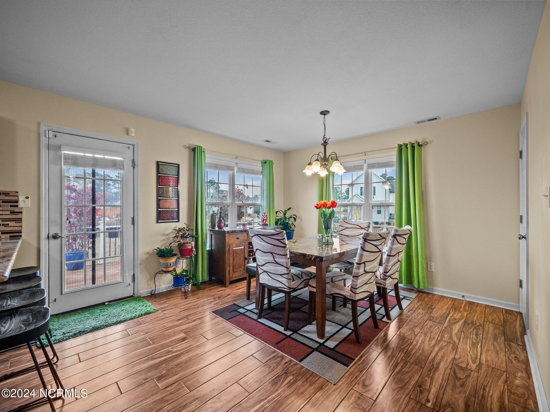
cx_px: 275
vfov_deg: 85.7
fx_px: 222
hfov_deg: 102.1
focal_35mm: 14
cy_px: 206
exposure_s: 1/40
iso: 400
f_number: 4
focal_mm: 7
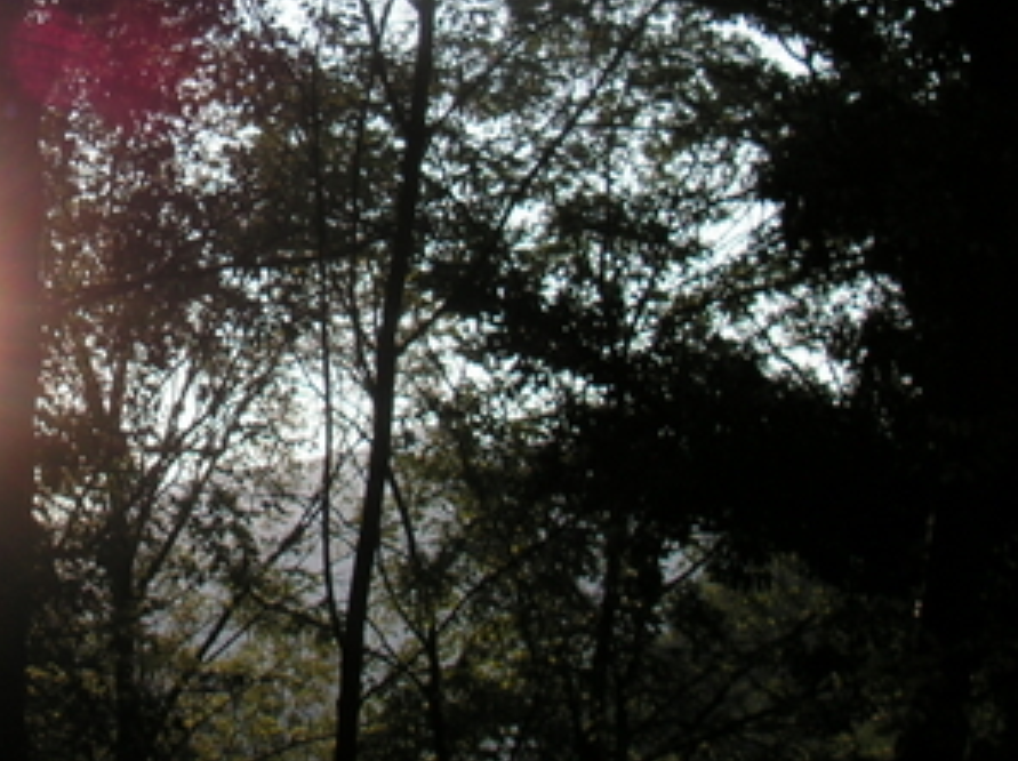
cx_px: 55
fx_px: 2409
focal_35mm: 82
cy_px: 141
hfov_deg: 23.1
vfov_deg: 17.8
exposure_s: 1/750
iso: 50
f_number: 3.3
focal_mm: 6.3
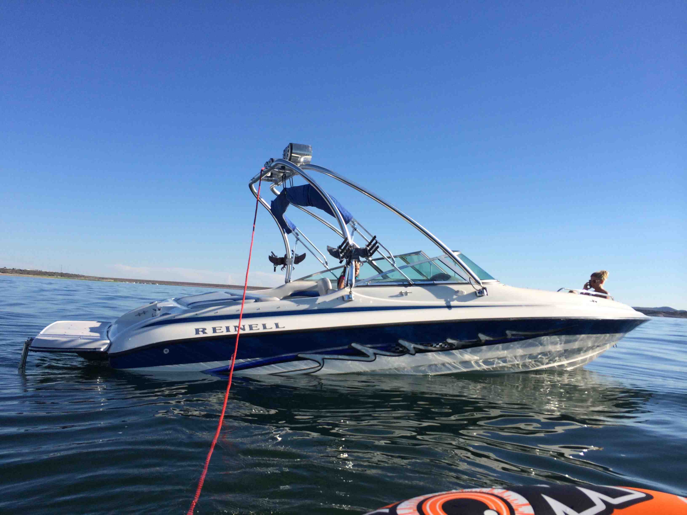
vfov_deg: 46.8
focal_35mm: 30
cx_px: 344
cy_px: 258
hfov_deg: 60.0
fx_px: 595
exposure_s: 1/2415
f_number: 2.2
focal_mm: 4.12
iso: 32
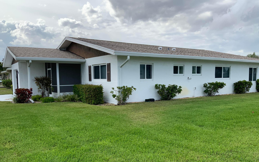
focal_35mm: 31
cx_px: 130
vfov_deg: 40.5
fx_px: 219
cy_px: 96
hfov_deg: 61.2
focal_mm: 3
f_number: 1.8
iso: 16
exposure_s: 1/1412
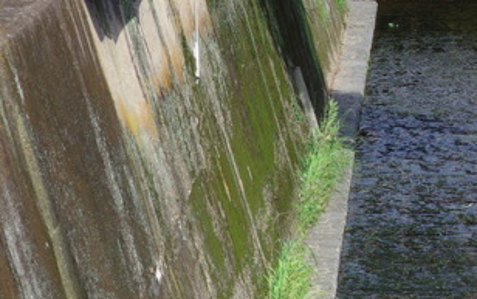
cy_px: -129
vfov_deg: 3.7
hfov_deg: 5.9
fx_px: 4618
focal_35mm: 355
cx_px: 513
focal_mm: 70
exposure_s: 1/400
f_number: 5
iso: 100
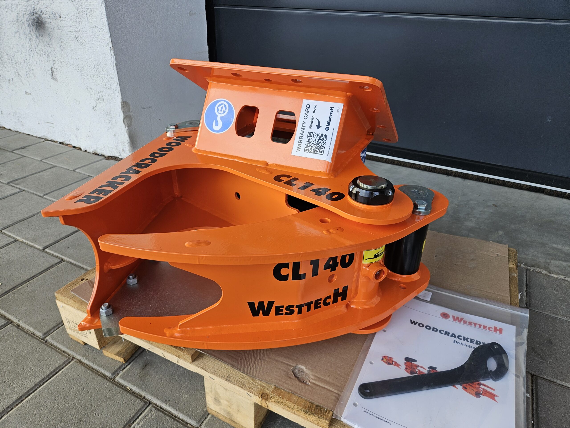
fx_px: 379
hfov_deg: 73.9
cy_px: 214
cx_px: 285
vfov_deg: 58.9
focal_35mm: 23
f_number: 1.8
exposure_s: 1/180
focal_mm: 5.4
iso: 32
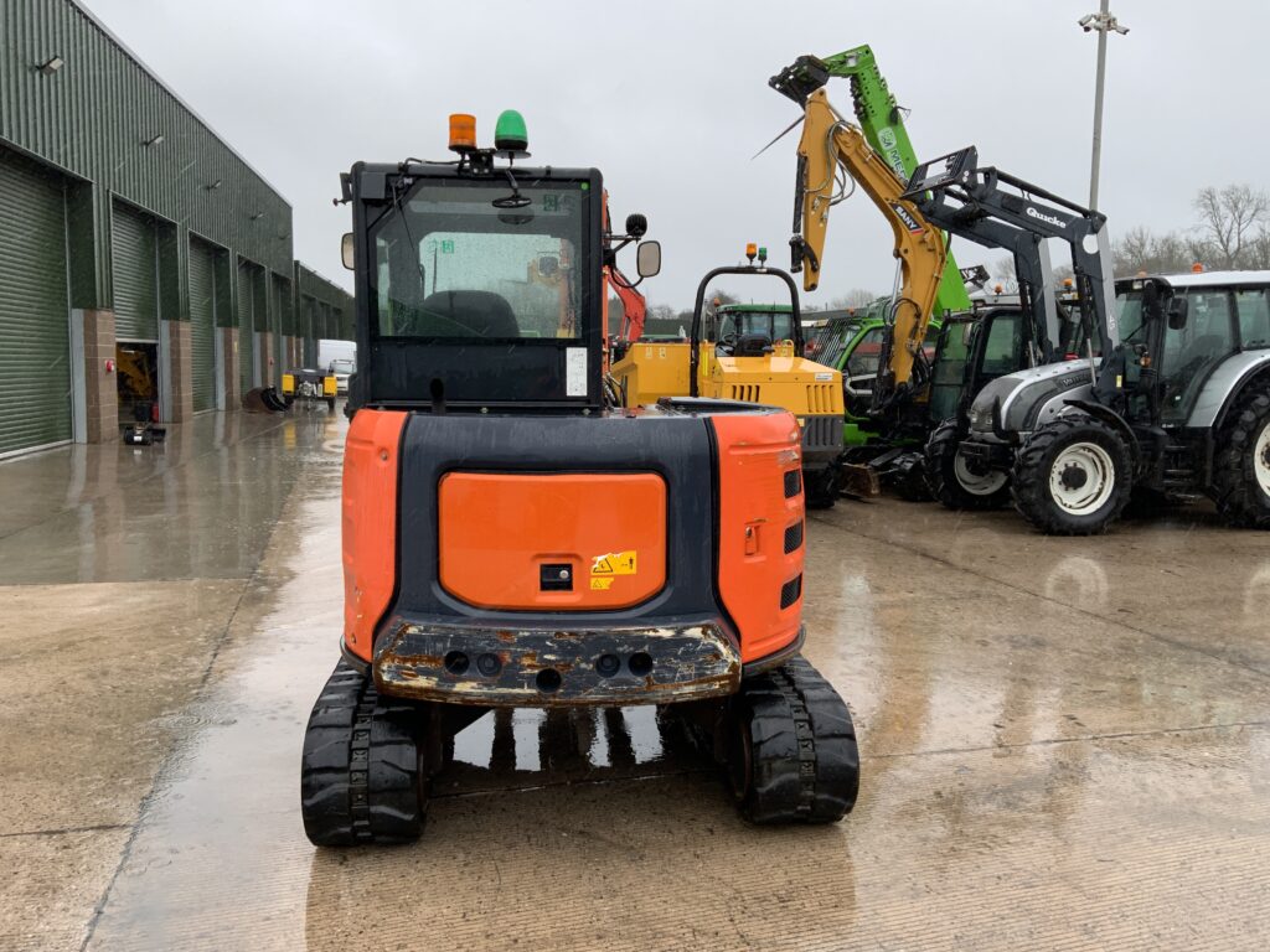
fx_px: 1064
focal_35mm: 29
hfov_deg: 61.7
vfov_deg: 48.2
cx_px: 635
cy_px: 476
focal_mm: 3
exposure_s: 1/122
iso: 16
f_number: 1.8
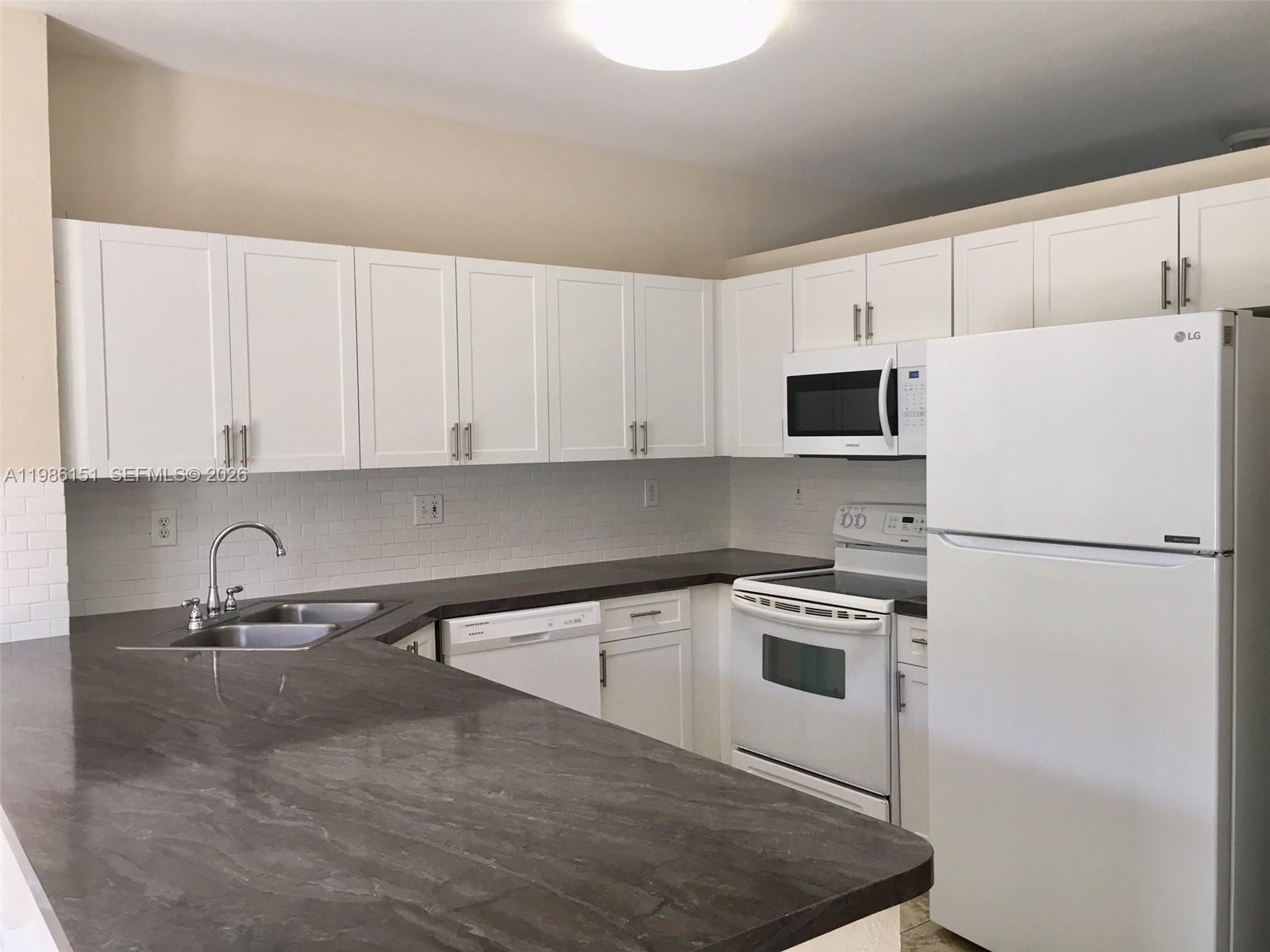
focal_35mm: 29
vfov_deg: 48.2
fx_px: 1064
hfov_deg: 61.7
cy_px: 476
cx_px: 635
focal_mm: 4.15
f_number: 2.2
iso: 25
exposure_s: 1/40
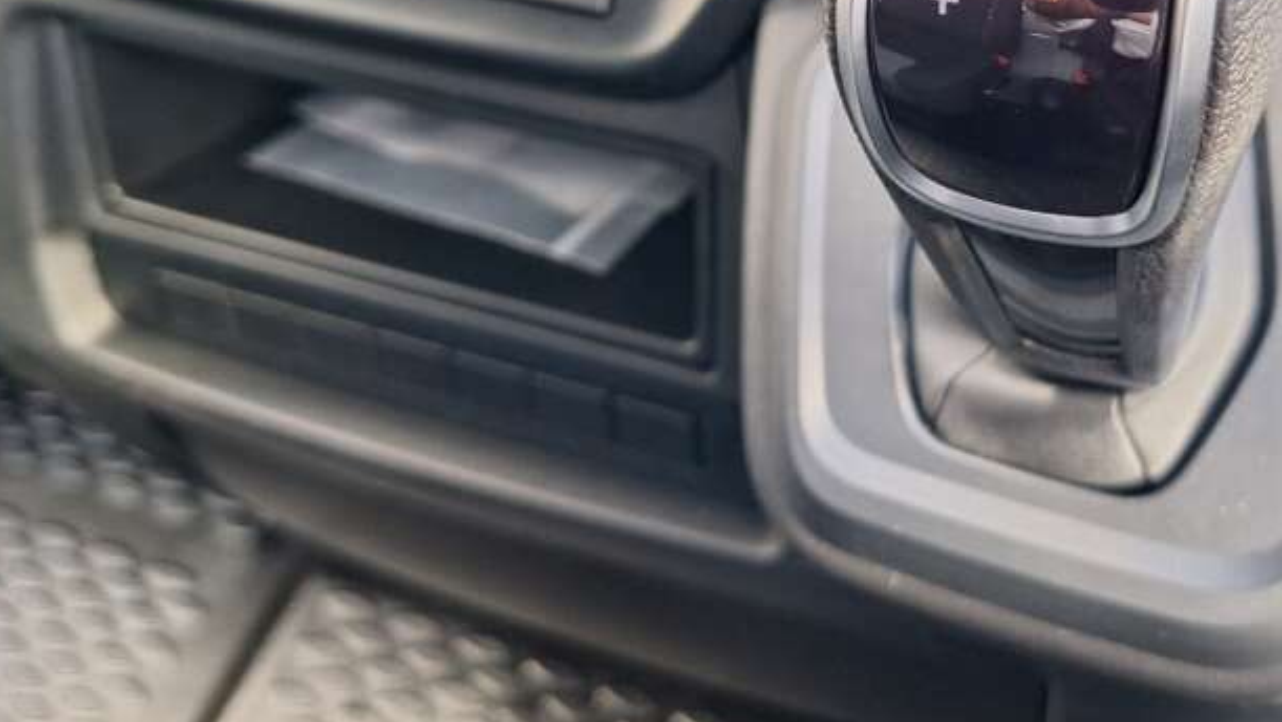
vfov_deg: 27.9
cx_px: 848
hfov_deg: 47.6
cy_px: 170
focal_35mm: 42
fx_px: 1428
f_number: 1.8
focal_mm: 5.54
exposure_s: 1/50
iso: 250
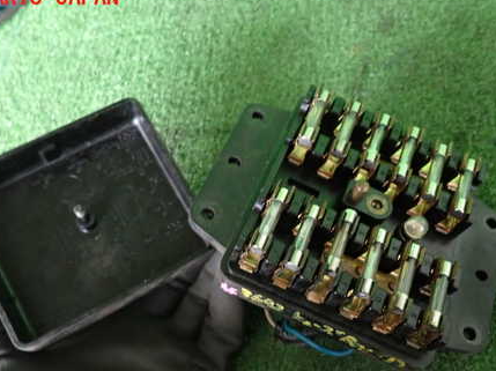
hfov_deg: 52.7
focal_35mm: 35
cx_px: 256
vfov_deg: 40.2
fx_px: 501
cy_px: 243
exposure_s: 1/30
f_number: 2
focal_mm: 4.5
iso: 500
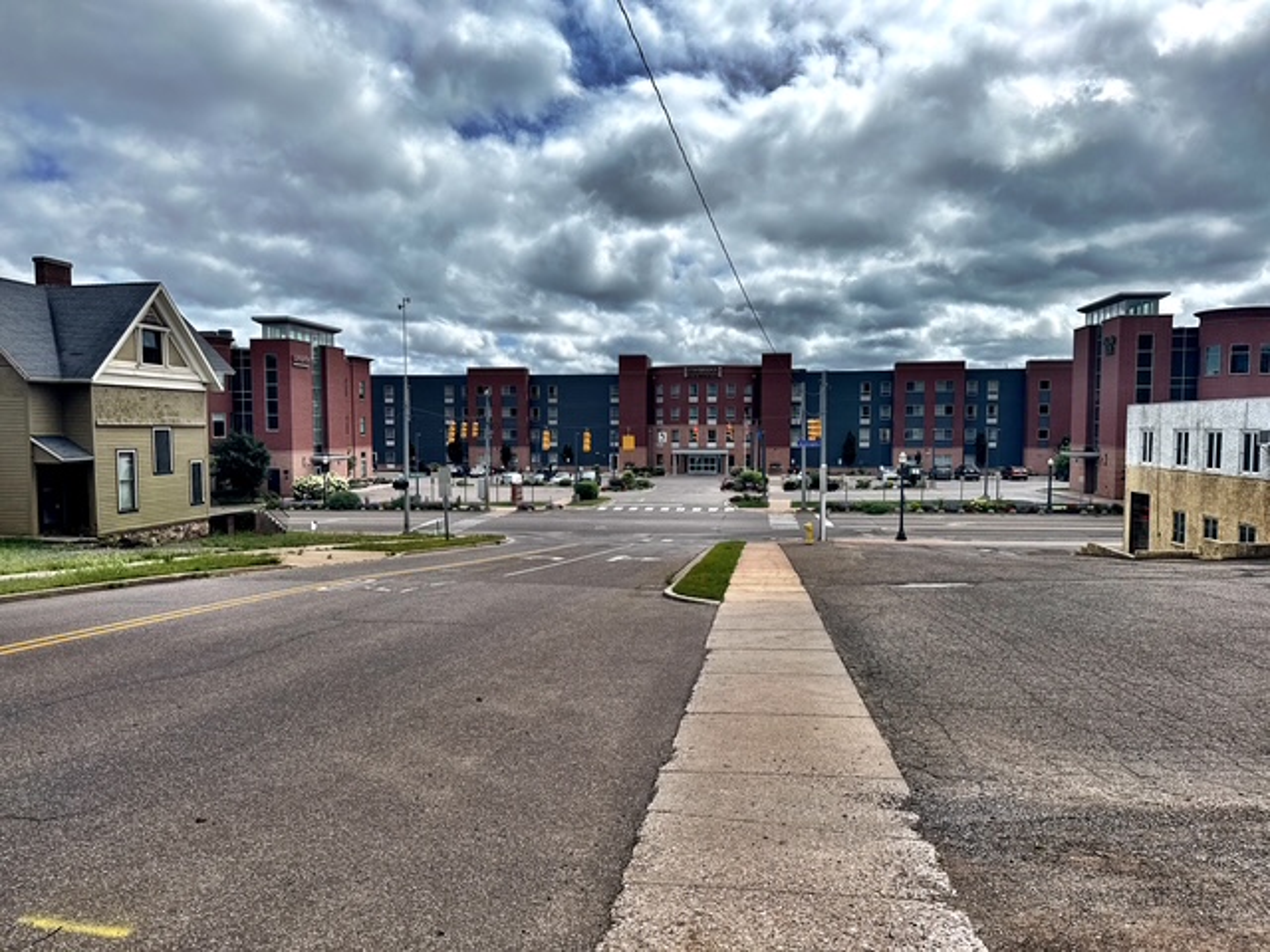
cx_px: 635
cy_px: 476
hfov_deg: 71.6
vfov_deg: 56.8
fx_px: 881
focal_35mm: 24
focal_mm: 6.76
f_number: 1.78
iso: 80
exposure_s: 1/10417
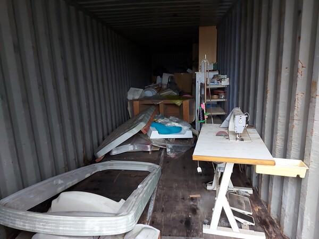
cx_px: 160
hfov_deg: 71.6
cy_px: 120
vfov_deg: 56.8
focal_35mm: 24
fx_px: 221
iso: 250
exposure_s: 1/25
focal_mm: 5.23
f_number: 1.8
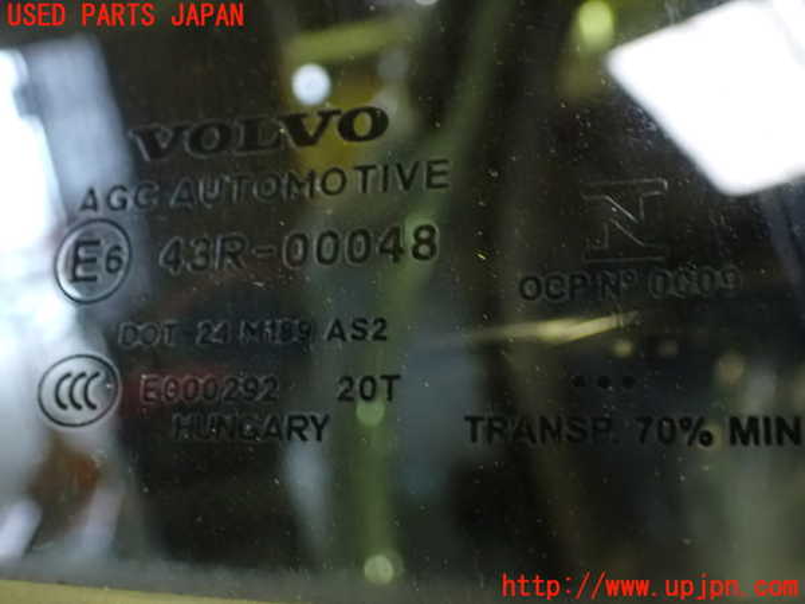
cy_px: 302
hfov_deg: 49.0
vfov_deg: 37.7
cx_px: 402
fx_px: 884
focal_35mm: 38
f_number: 2.7
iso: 1600
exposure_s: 1/15
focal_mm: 6.83
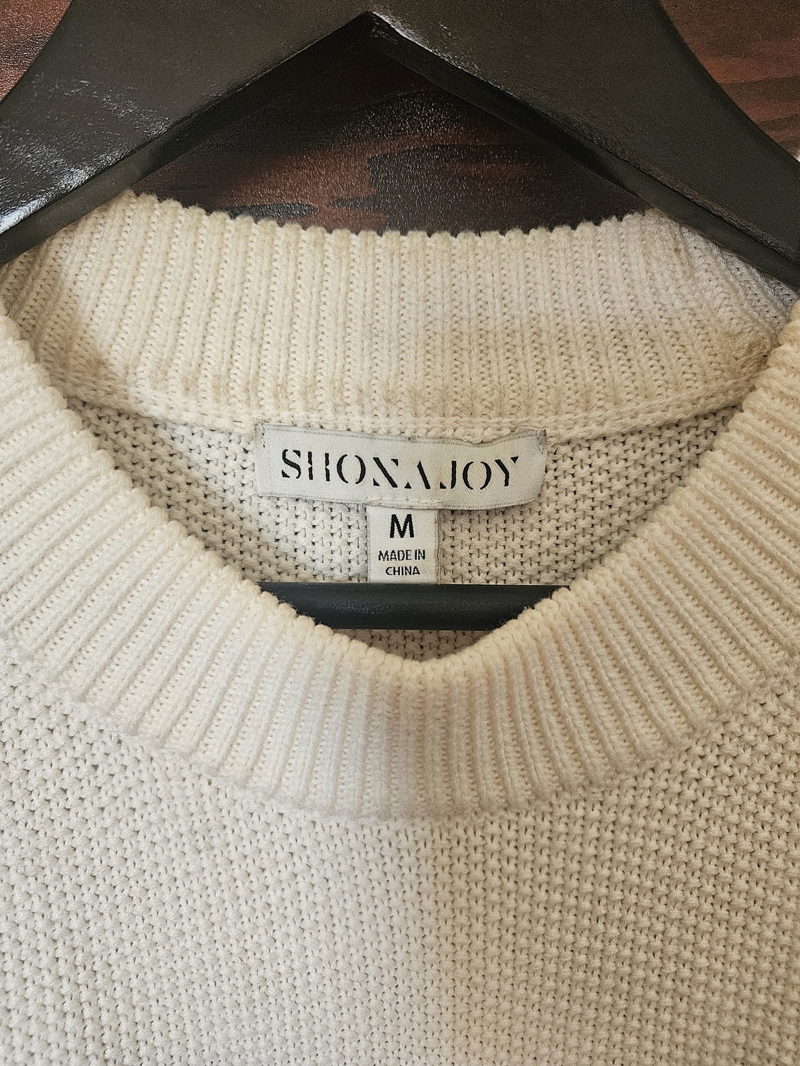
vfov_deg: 73.9
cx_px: 400
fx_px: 709
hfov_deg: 58.9
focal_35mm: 23
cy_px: 533
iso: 640
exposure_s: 1/100
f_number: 1.8
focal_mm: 5.4
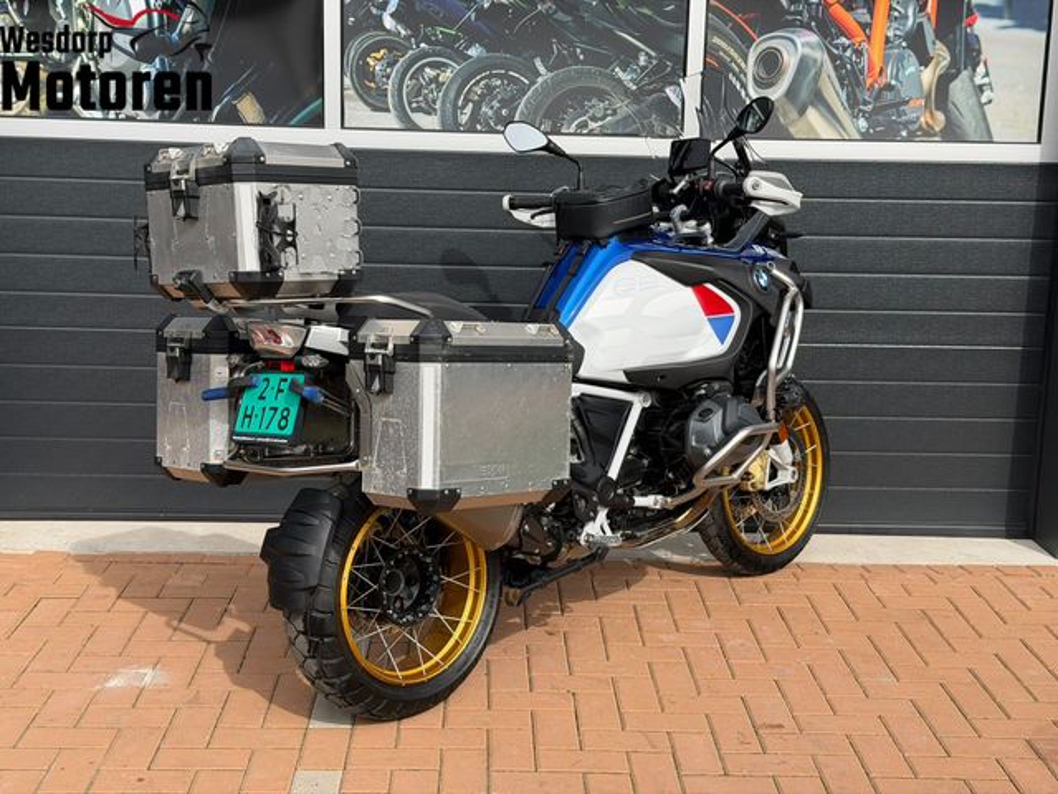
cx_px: 529
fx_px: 1467
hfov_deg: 39.7
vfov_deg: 30.3
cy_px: 397
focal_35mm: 48
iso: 64
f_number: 1.78
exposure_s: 1/4878
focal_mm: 6.76
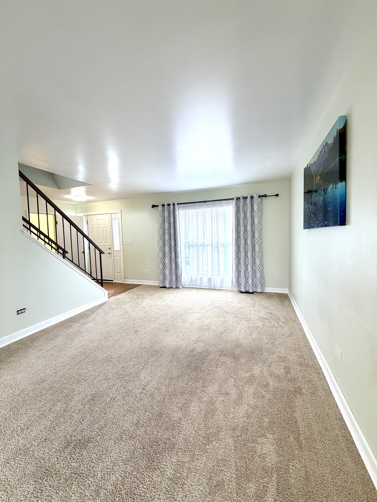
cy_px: 251
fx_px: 203
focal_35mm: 14
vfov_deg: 102.1
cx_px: 188
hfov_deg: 85.7
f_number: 2.2
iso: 160
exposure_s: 1/120
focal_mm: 2.22
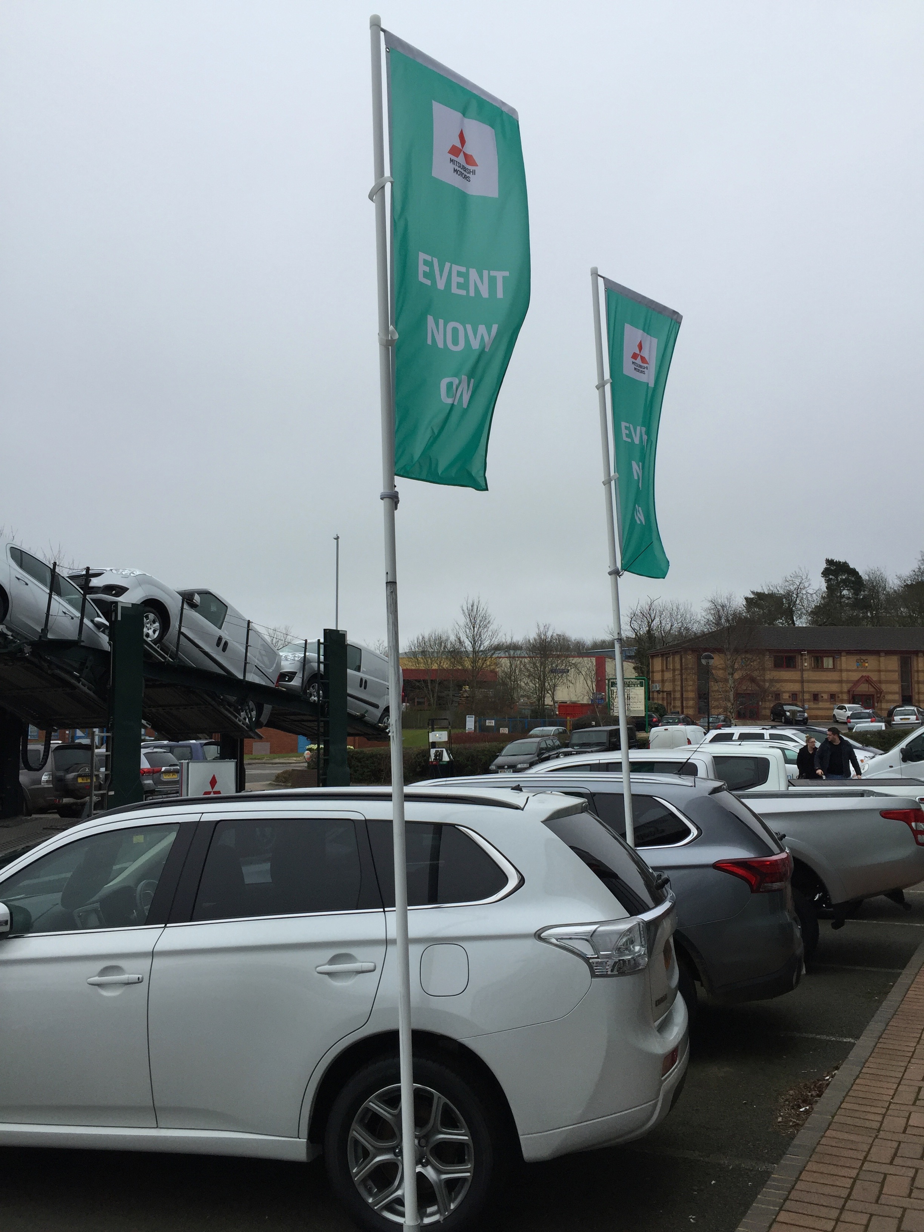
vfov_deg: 61.7
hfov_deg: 48.2
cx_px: 462
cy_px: 616
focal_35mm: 29
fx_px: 1032
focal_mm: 4.15
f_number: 2.2
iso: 32
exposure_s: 1/608
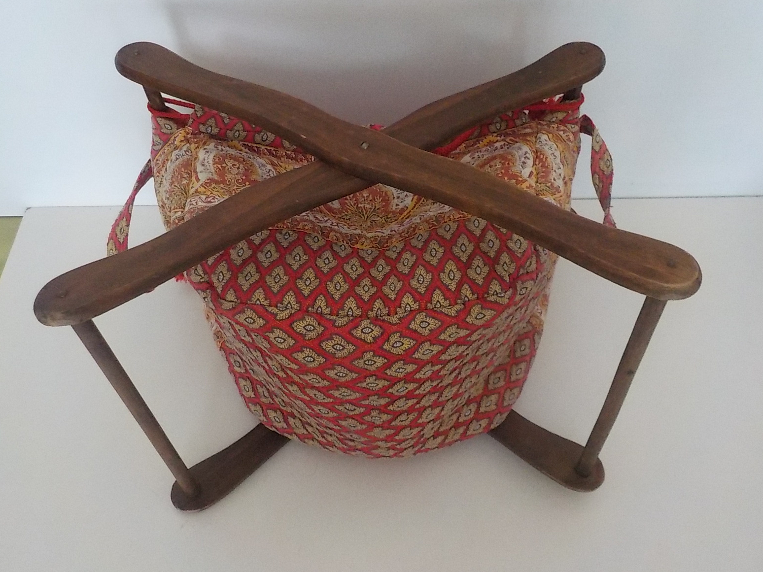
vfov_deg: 45.4
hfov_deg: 58.3
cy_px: 283
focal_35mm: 31
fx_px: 683
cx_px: 391
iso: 800
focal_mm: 4.1
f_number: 3.3
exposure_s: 1/80
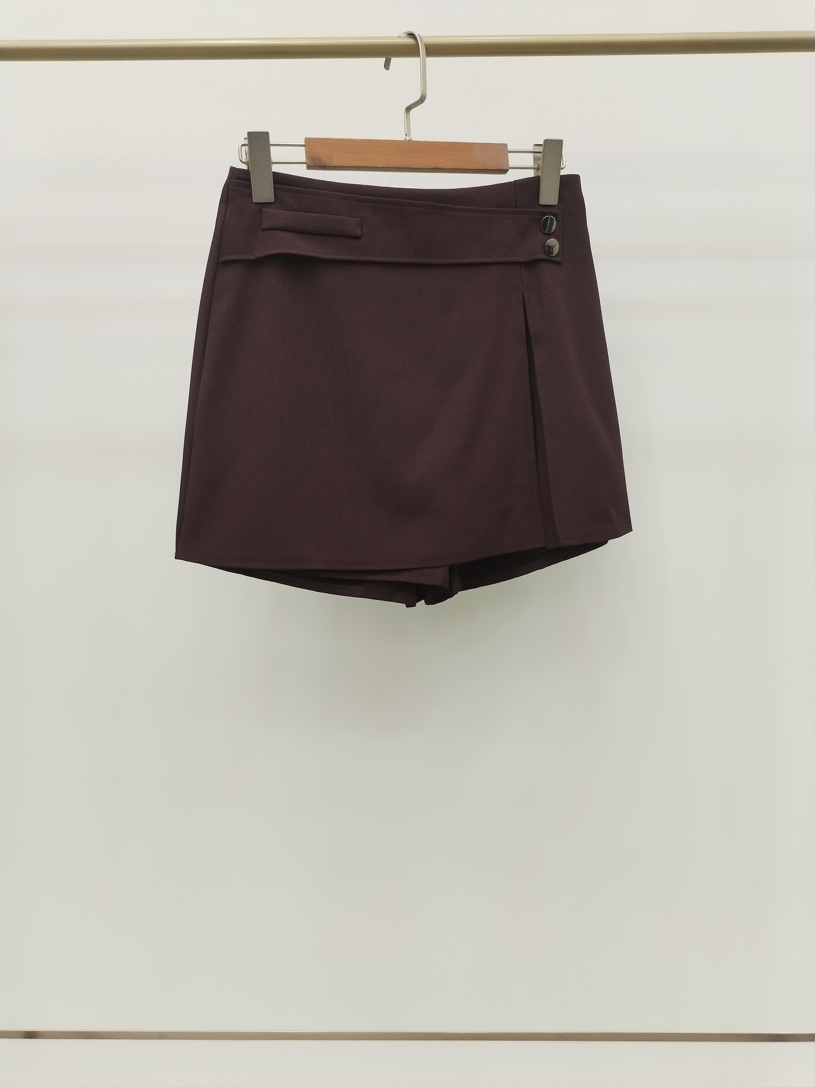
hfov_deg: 48.2
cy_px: 544
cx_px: 408
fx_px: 910
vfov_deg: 61.7
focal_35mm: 29
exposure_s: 1/60
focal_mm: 4.75
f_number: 1.8
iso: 170
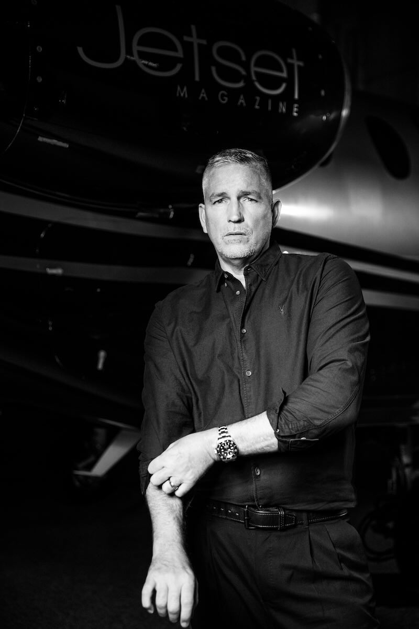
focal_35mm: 55
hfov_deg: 24.6
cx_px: 210
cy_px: 314
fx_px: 960
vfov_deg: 36.2
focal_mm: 55
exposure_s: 1/400
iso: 2000
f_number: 2.8
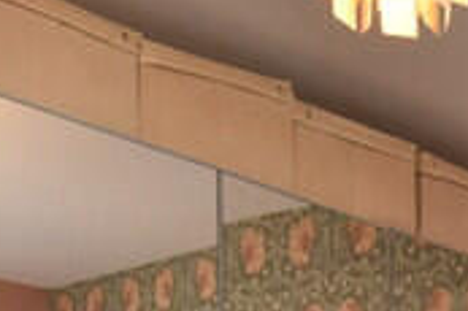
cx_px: 736
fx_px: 1156
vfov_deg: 13.2
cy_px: 631
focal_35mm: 89
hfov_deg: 19.4
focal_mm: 10
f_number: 9
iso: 1600
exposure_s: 1/60
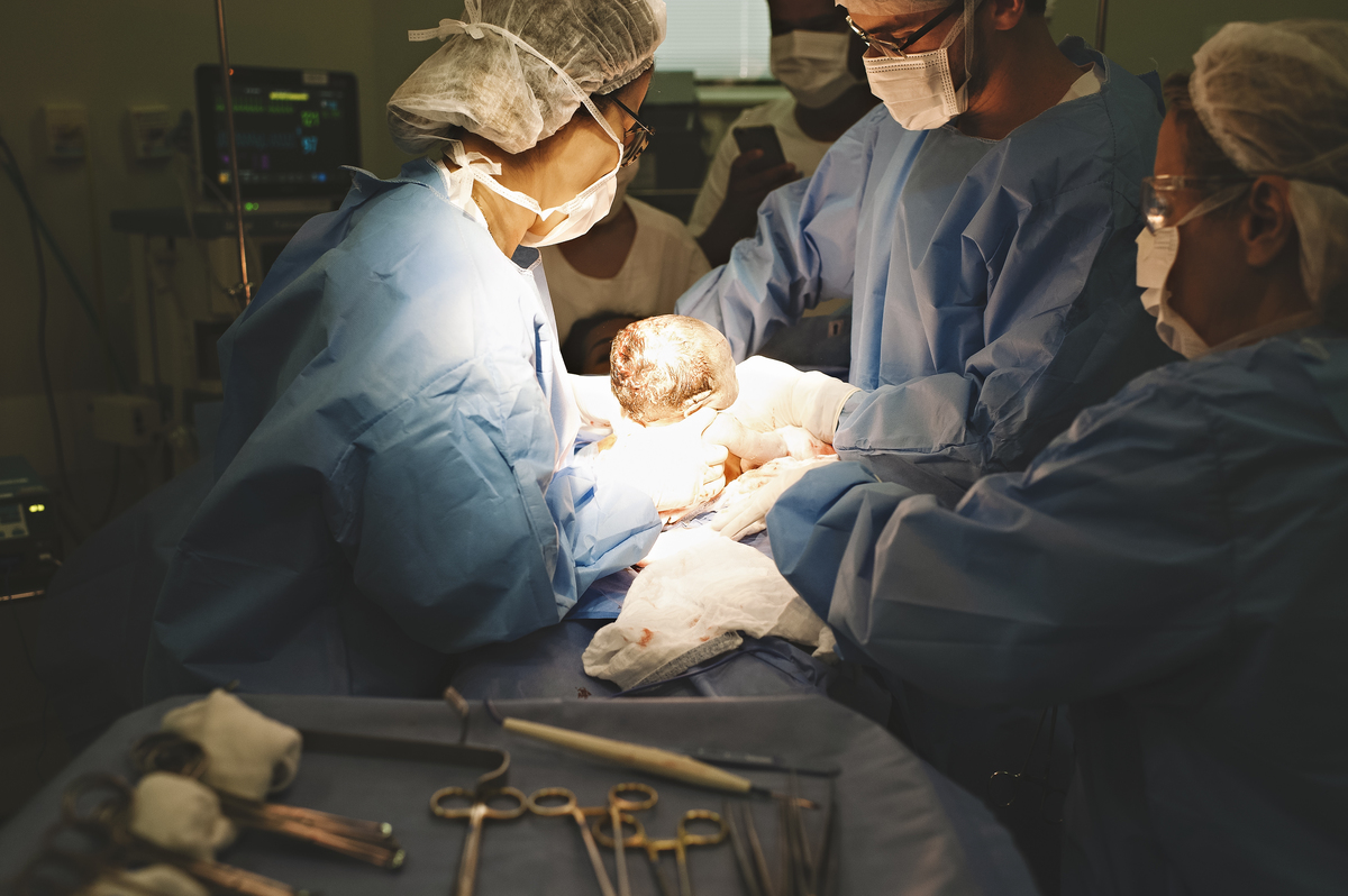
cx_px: 674
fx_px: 1309
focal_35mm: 35
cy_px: 448
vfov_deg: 37.8
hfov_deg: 54.5
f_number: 3.2
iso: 1250
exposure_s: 1/250
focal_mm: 35
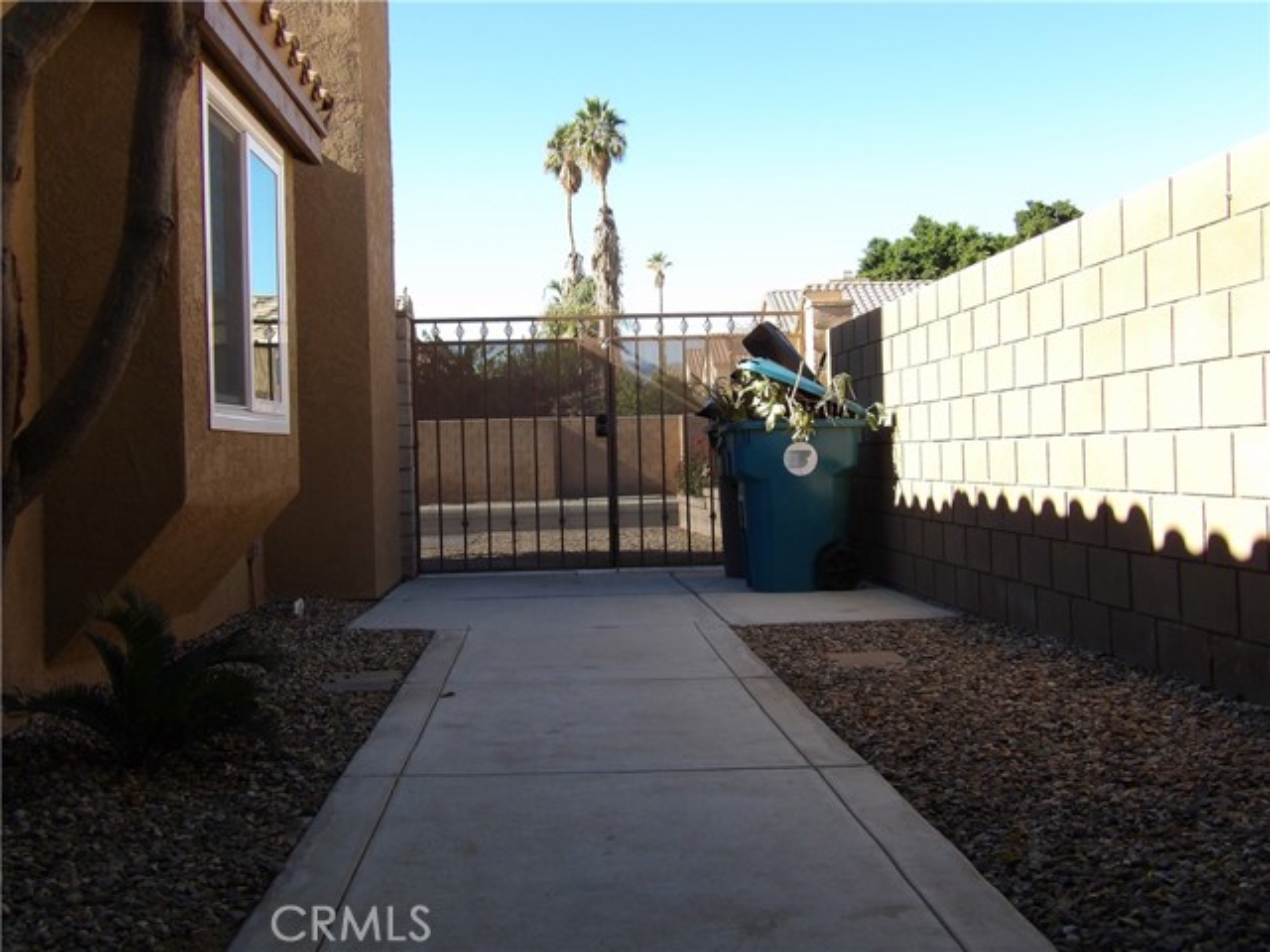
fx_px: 1431
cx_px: 635
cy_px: 476
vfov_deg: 36.8
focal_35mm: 39
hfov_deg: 47.9
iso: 100
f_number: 3.7
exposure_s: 1/301
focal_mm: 7
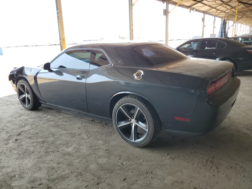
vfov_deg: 53.1
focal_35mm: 26
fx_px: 189
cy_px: 94
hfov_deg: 67.3
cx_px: 126
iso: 50
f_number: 1.5
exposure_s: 1/213
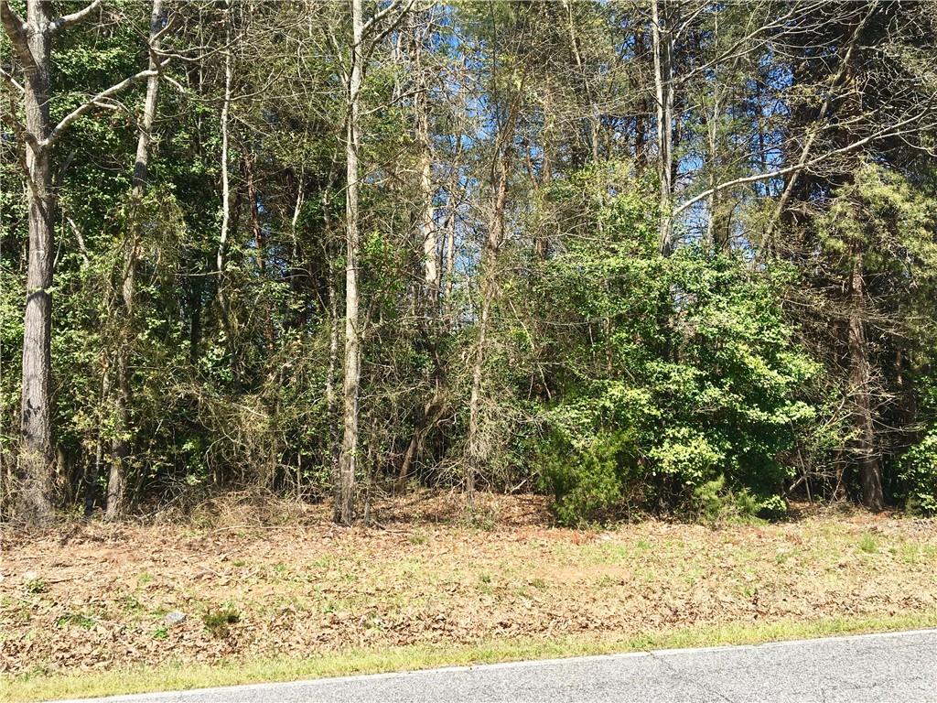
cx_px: 468
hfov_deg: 61.7
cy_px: 352
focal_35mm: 29
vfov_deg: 48.2
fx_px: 785
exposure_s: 1/718
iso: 25
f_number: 2.2
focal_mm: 4.15
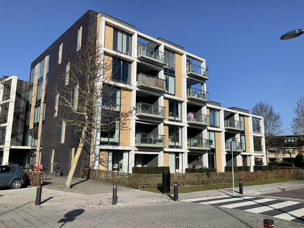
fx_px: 255
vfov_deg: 48.2
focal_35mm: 29
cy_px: 114
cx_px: 152
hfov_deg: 61.7
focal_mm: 3
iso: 16
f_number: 1.8
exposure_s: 1/2427
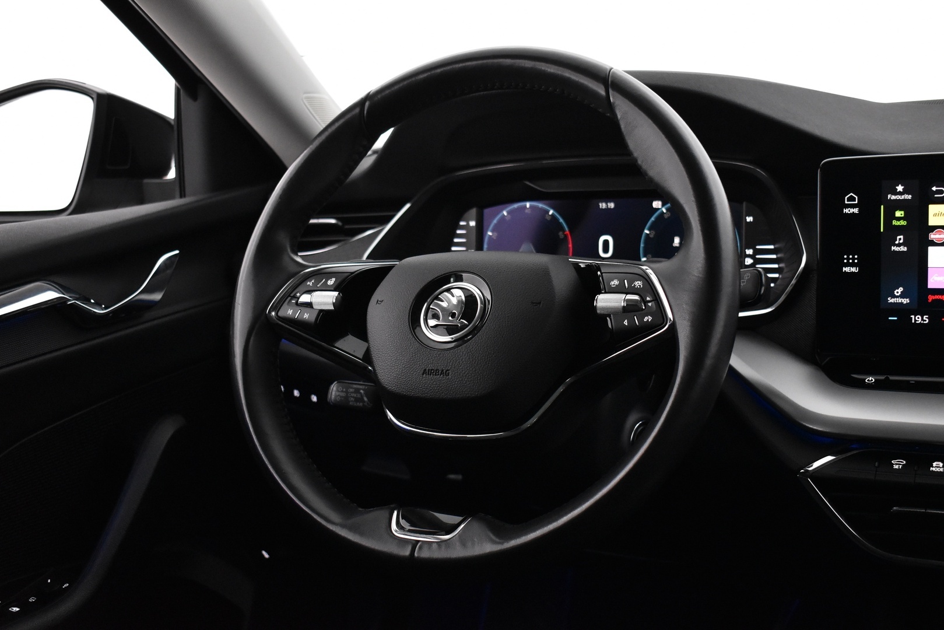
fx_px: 1180
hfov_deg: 43.6
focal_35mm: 45
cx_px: 472
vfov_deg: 29.9
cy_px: 315
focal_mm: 30
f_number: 4.2
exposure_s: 1/50
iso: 3200
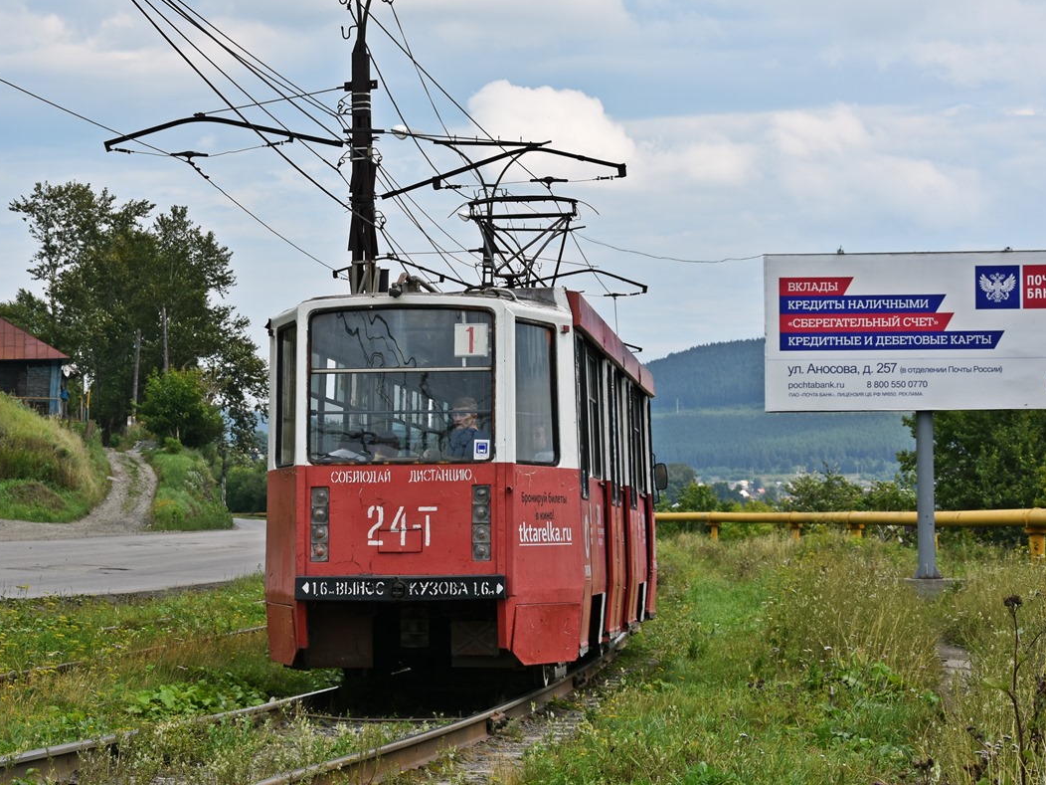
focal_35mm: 79
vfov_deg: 18.7
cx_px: 502
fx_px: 2387
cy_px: 395
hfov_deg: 24.7
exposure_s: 1/500
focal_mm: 48
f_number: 8
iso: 160
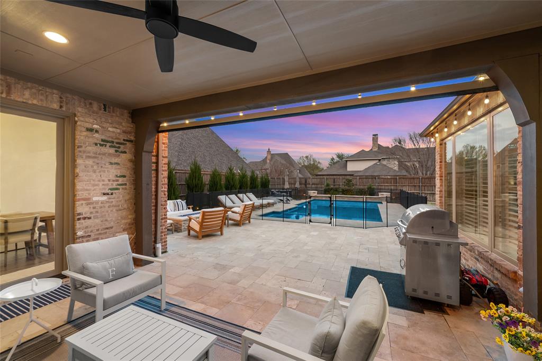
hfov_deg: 104.2
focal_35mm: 14
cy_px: 180
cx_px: 271
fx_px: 211
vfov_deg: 81.2
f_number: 8
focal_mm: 14
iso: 800
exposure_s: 1/2.5
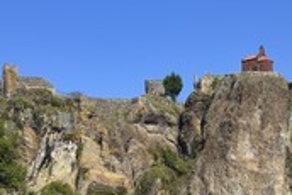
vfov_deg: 11.1
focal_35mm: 122
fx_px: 990
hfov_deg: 16.5
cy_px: 217
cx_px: 272
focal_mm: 50
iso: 200
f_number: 11
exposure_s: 1/250
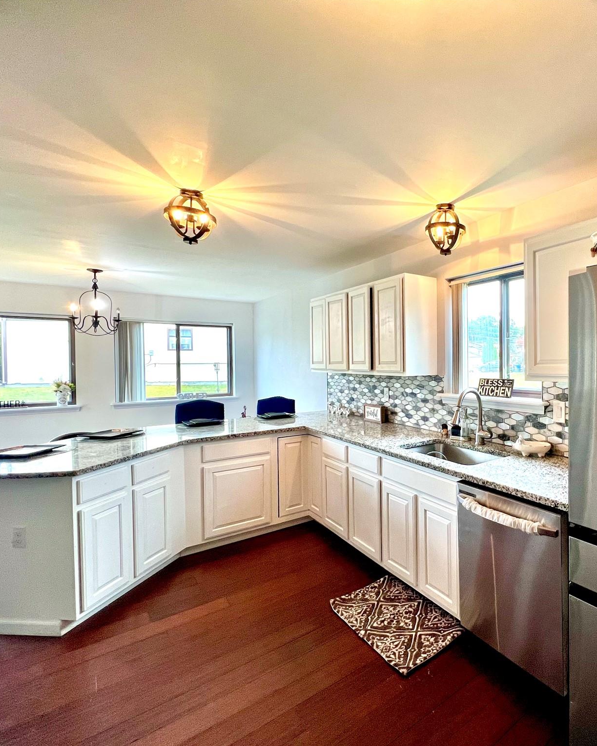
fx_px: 376
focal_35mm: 17
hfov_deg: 71.6
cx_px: 449
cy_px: 372
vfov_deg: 89.6
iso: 160
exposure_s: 1/120
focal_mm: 1.57
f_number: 1.8
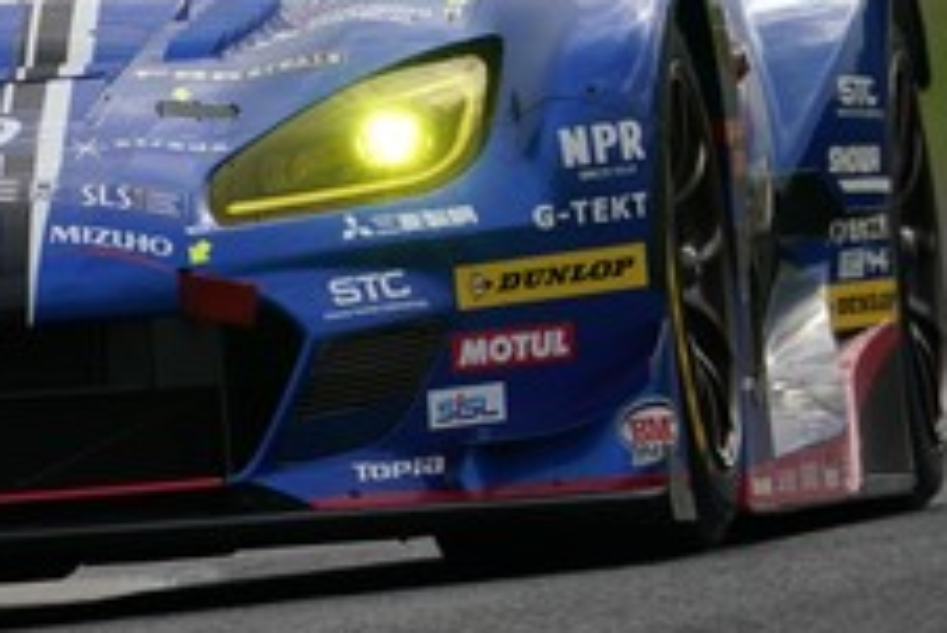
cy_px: 21
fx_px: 50248
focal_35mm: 1909
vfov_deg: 0.7
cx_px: -193
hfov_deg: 1.1
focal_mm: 600
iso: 400
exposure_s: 1/800
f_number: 9
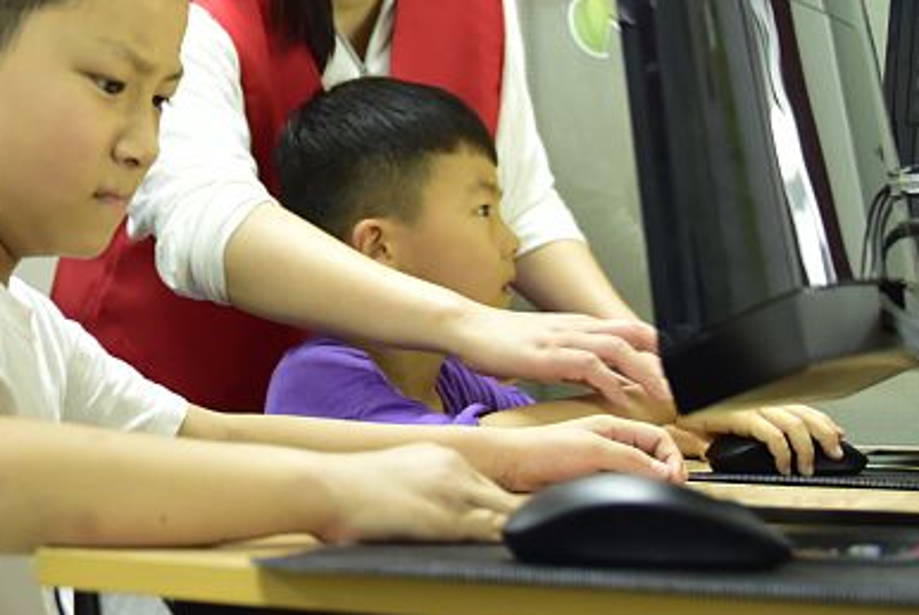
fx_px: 2223
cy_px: -4
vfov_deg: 15.4
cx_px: -112
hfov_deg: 22.0
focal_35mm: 87
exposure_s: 1/80
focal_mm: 28
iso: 1000
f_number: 2.8
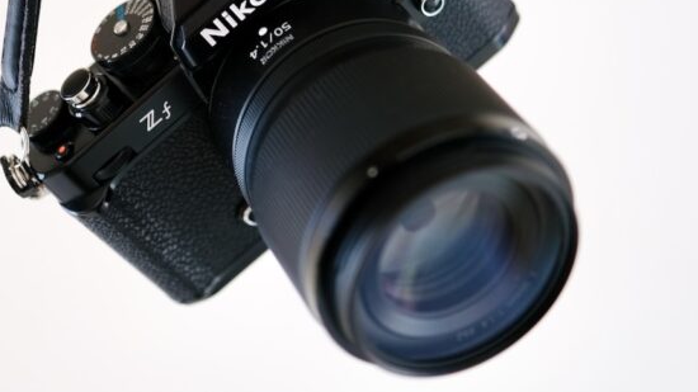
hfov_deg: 32.7
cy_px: 67
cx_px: 274
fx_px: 1184
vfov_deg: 18.6
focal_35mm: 64
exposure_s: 1/480
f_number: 1.4
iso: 320
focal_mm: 23
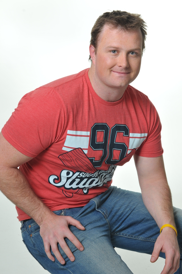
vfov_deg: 29.9
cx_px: 91
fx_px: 513
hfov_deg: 20.1
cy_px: 137
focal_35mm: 68
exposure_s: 1/125
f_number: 11
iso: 200
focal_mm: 45
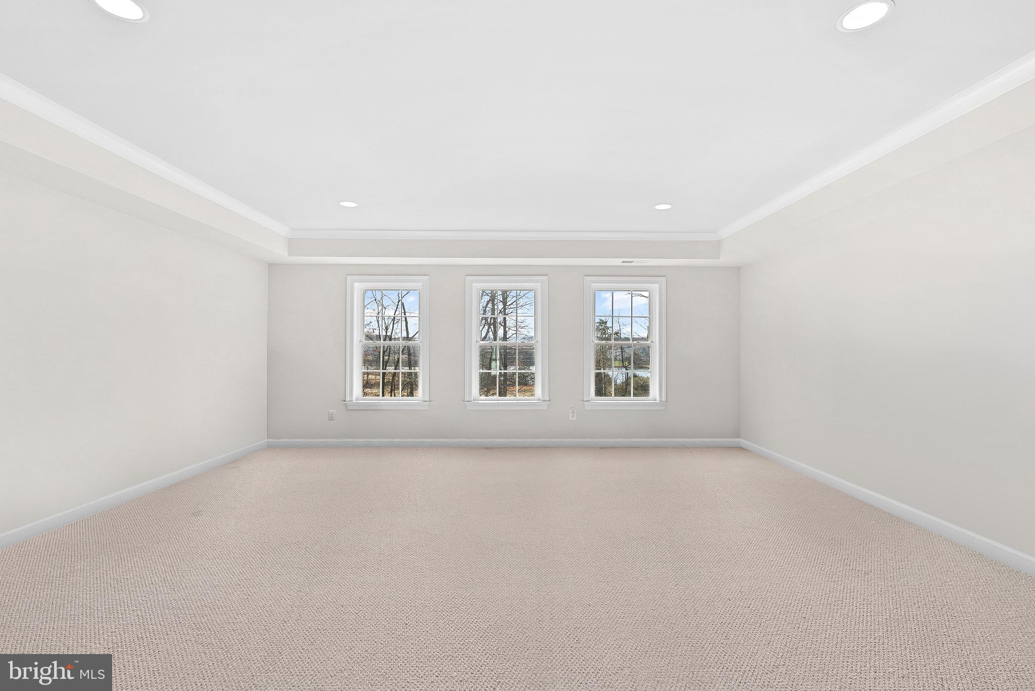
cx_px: 518
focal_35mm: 16
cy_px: 346
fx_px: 460
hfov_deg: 96.7
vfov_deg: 73.8
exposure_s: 1/40
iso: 400
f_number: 8
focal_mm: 16
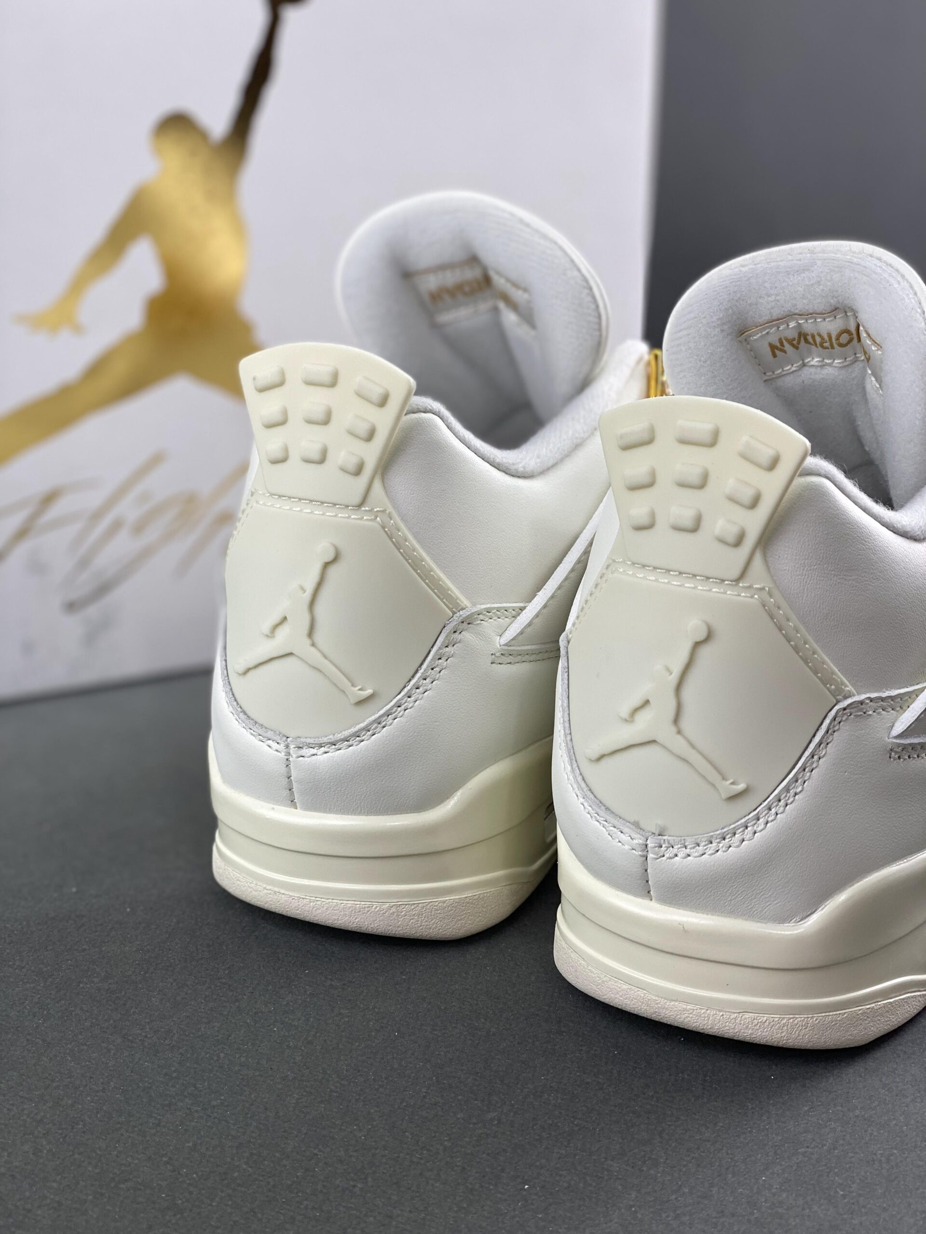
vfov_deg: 36.8
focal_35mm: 52
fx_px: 1855
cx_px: 463
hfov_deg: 28.0
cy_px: 617
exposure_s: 1/100
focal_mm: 6
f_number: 2
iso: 32
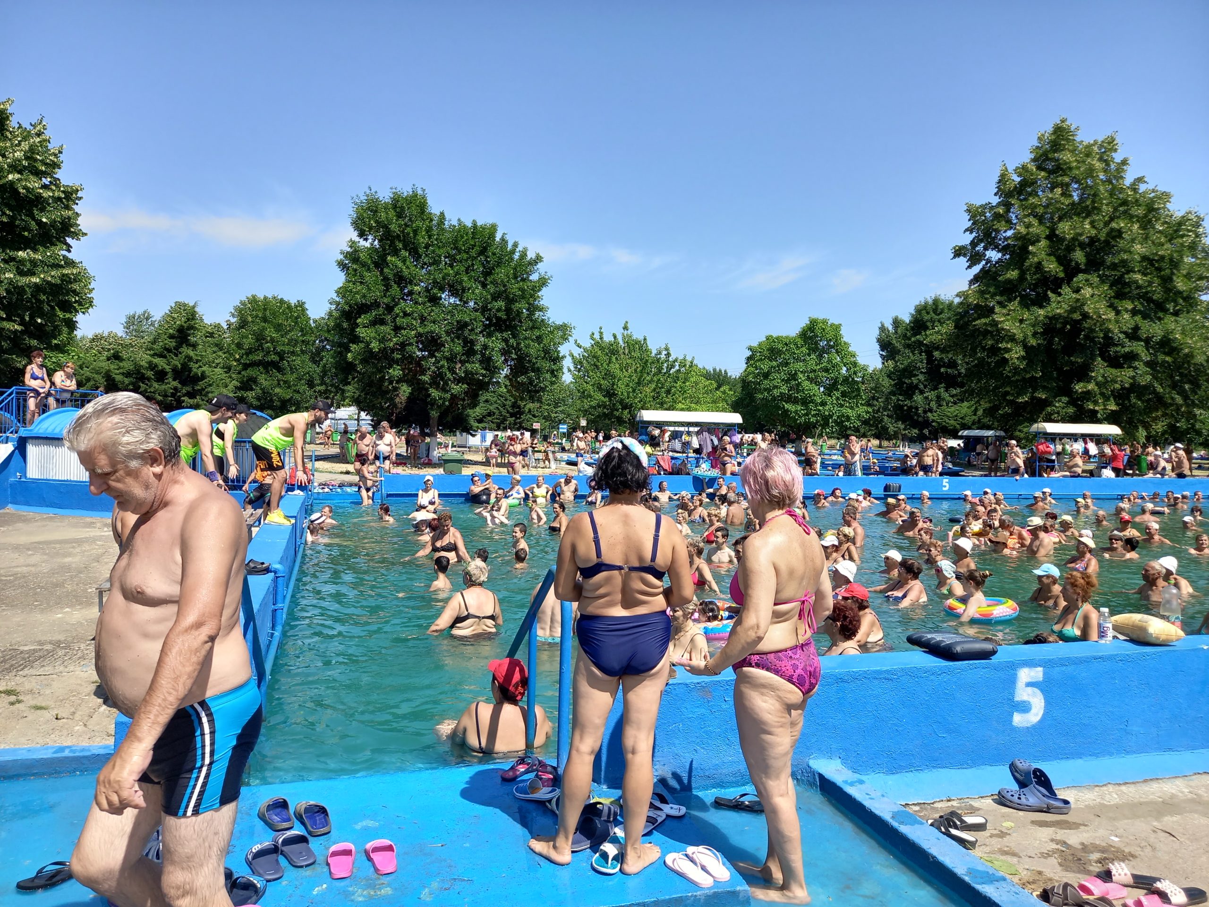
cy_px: 454
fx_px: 873
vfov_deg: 54.9
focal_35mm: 25
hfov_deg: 69.4
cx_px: 604
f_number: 2
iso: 25
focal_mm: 4.6
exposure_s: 1/564
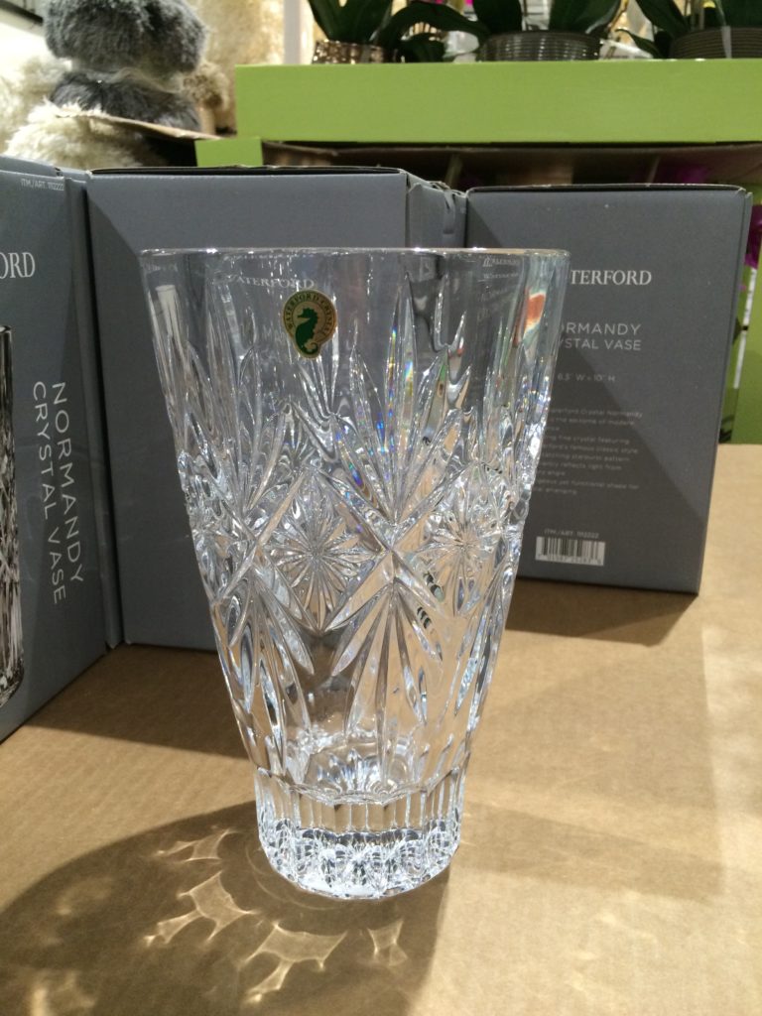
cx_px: 381
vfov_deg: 61.7
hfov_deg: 48.2
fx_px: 851
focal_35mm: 29
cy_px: 508
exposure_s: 1/30
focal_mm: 4.15
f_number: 2.2
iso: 160
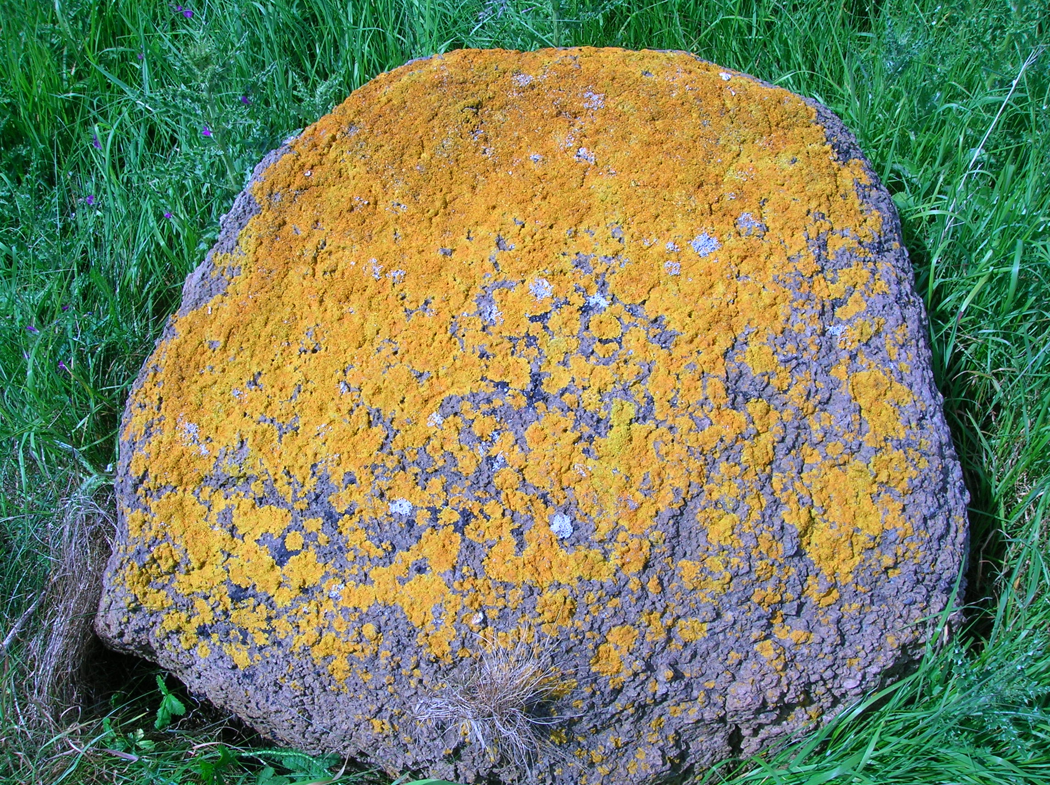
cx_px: 525
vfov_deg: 41.7
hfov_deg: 54.0
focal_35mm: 34
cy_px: 392
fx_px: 1030
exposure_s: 1/353
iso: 50
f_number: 4.9
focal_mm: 5.7
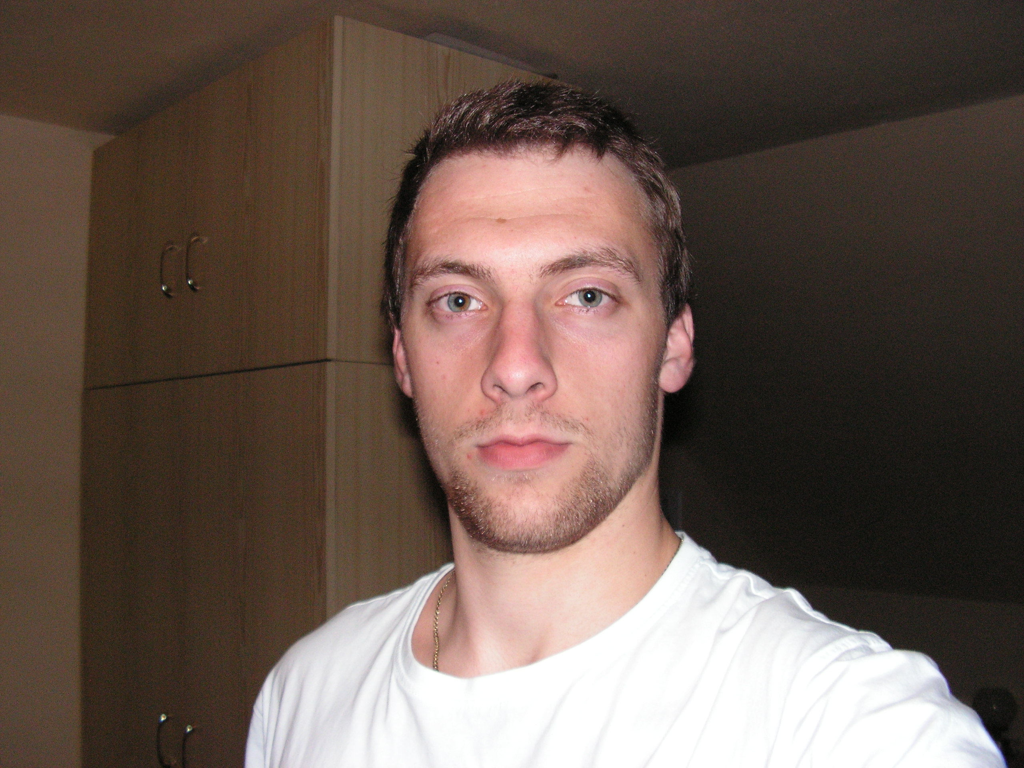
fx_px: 1065
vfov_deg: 39.7
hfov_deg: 51.4
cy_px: 384
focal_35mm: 36
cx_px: 512
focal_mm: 6
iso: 160
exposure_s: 1/40
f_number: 3.2
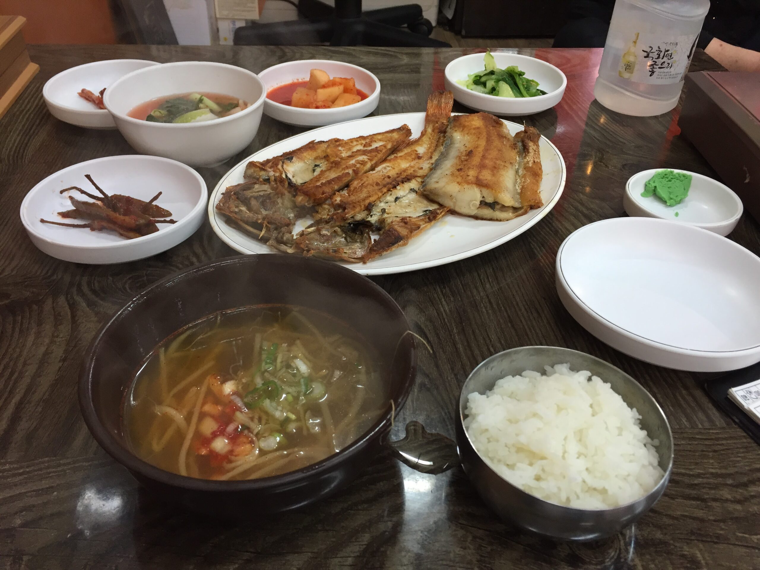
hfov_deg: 61.7
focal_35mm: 29
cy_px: 285
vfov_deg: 48.2
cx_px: 380
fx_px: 637
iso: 40
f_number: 2.2
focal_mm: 4.15
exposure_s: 1/30
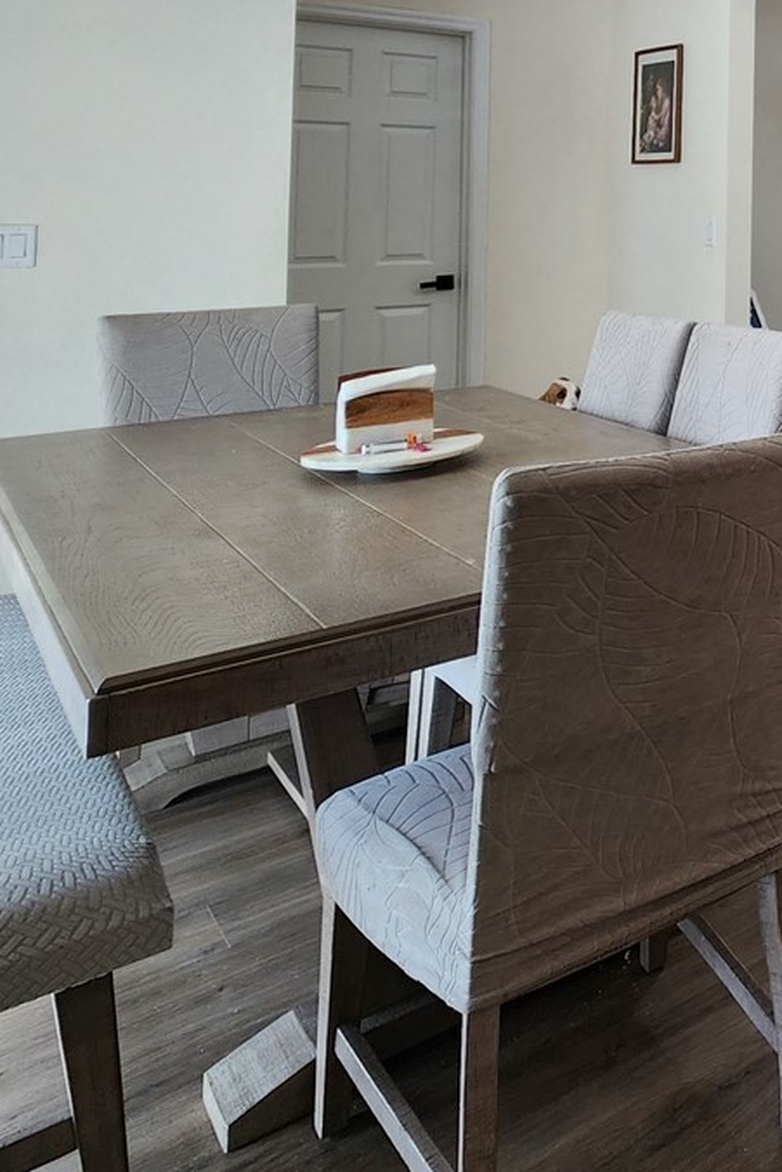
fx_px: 1042
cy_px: 156
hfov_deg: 28.5
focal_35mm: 32
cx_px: 1146
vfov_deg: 52.8
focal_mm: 2.2
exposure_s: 1/60
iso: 80
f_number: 2.2
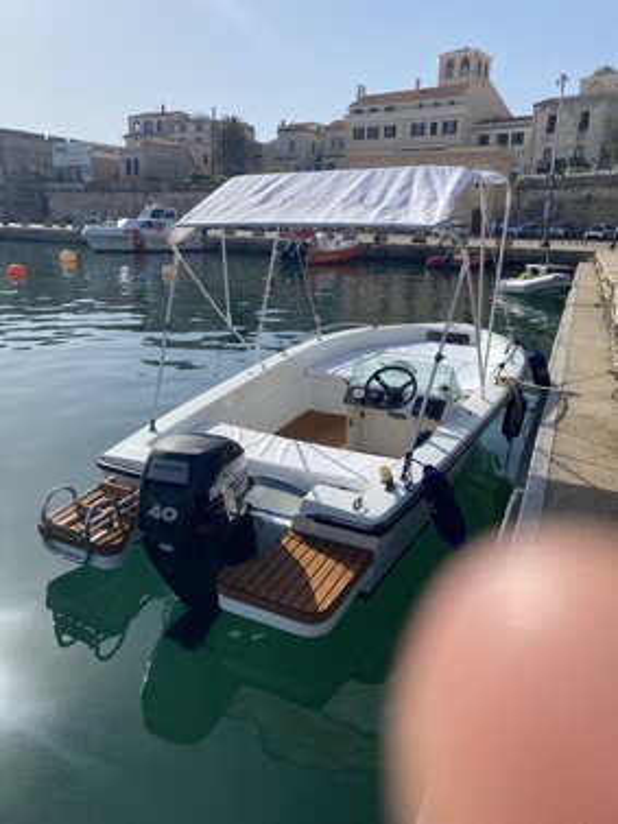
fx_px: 619
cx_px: 309
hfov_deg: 53.1
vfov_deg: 67.3
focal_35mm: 26
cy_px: 412
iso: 32
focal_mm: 4.25
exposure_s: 1/3984
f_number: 1.8
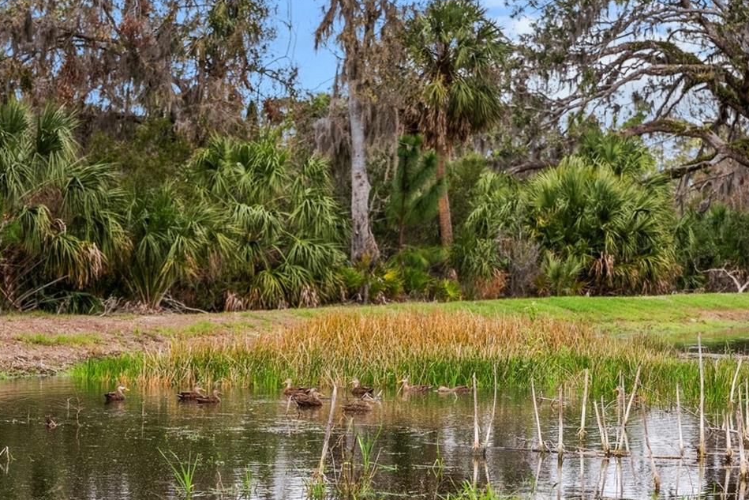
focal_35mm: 118
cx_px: 298
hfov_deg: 17.3
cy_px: 393
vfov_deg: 11.6
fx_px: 2455
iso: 125
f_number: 2.8
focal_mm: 70
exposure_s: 1/1000
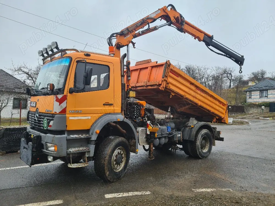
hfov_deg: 67.3
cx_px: 138
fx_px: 207
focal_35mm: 26
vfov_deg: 53.1
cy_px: 103
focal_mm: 5.4
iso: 50
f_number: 1.8
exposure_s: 1/435
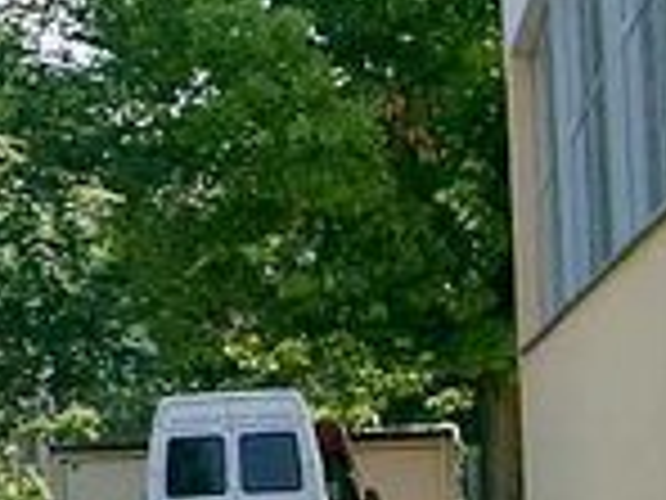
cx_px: -333
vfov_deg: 9.8
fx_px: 2886
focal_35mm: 150
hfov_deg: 12.5
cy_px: 482
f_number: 5
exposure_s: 1/320
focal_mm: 7.6
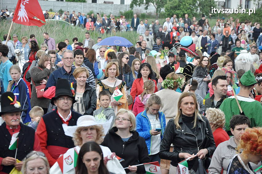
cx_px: 131
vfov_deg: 8.7
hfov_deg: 13.1
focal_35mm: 158
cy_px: 87
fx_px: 1145
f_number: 7.1
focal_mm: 105
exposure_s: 1/800
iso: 1250
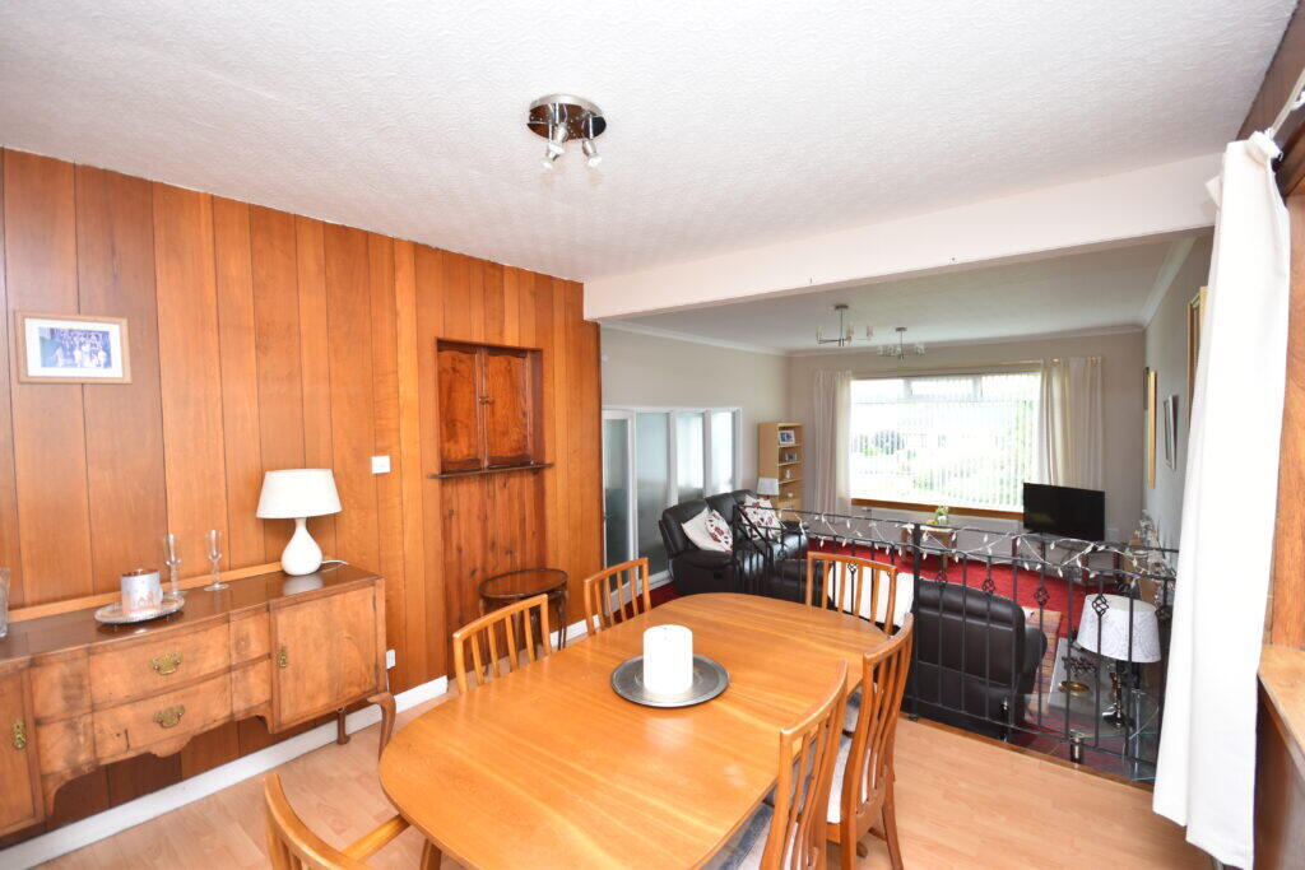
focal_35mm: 15
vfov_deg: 77.3
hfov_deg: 100.4
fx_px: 544
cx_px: 652
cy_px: 435
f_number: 4
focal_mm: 10
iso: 400
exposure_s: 1/60
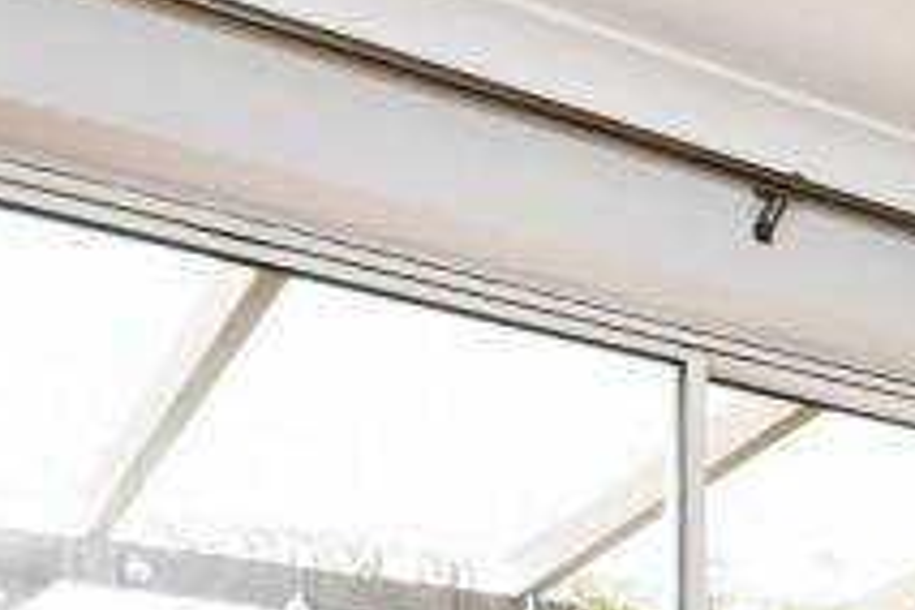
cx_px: 1555
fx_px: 1830
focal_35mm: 72
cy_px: 960
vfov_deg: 16.9
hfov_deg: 21.1
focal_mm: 10
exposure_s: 1/60
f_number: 8
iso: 400
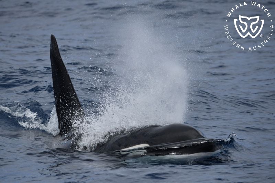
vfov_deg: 3.6
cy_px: 92
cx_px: 138
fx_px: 2902
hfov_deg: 5.4
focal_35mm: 380
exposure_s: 1/8000
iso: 640
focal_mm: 380
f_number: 6
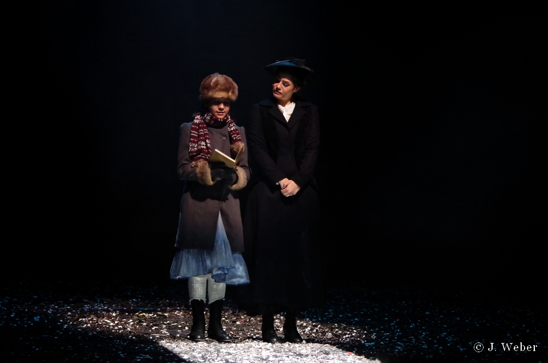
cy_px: 182
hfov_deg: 14.5
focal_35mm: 142
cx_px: 274
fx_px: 2157
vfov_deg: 9.6
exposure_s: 1/100
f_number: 4.5
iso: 3200
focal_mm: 95
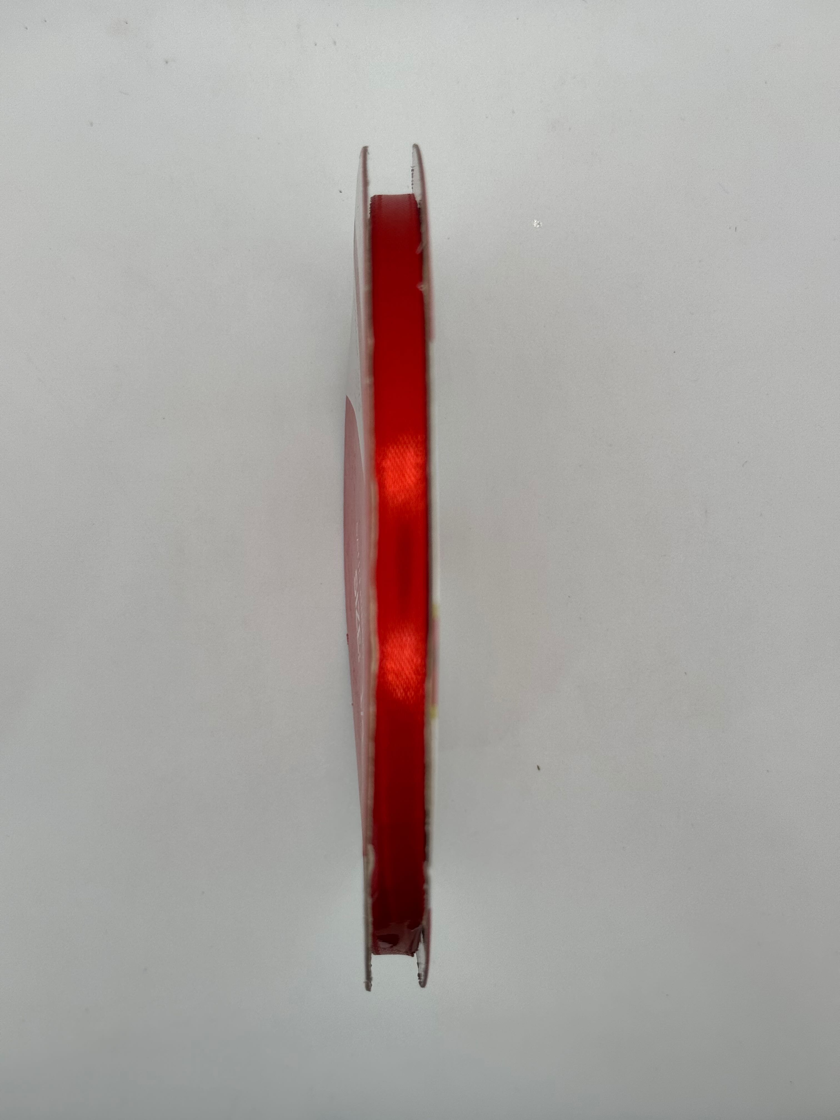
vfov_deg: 39.7
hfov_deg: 30.3
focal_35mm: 48
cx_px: 420
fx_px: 1553
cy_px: 560
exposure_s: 1/185
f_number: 1.78
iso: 64
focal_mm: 6.76
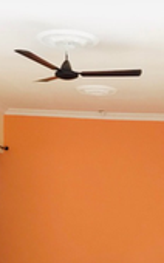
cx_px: 105
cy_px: 268
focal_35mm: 70
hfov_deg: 18.5
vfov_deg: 27.6
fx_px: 501
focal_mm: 3.99
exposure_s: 1/20
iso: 40
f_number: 1.8
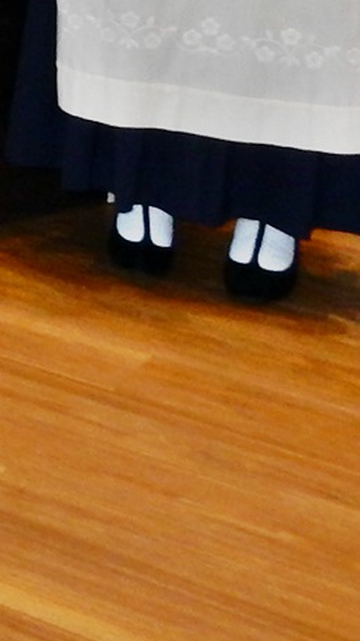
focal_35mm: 120
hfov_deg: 8.1
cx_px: -827
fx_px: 2039
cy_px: -315
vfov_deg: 16.3
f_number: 3.7
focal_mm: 4.5
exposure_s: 1/30
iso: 220
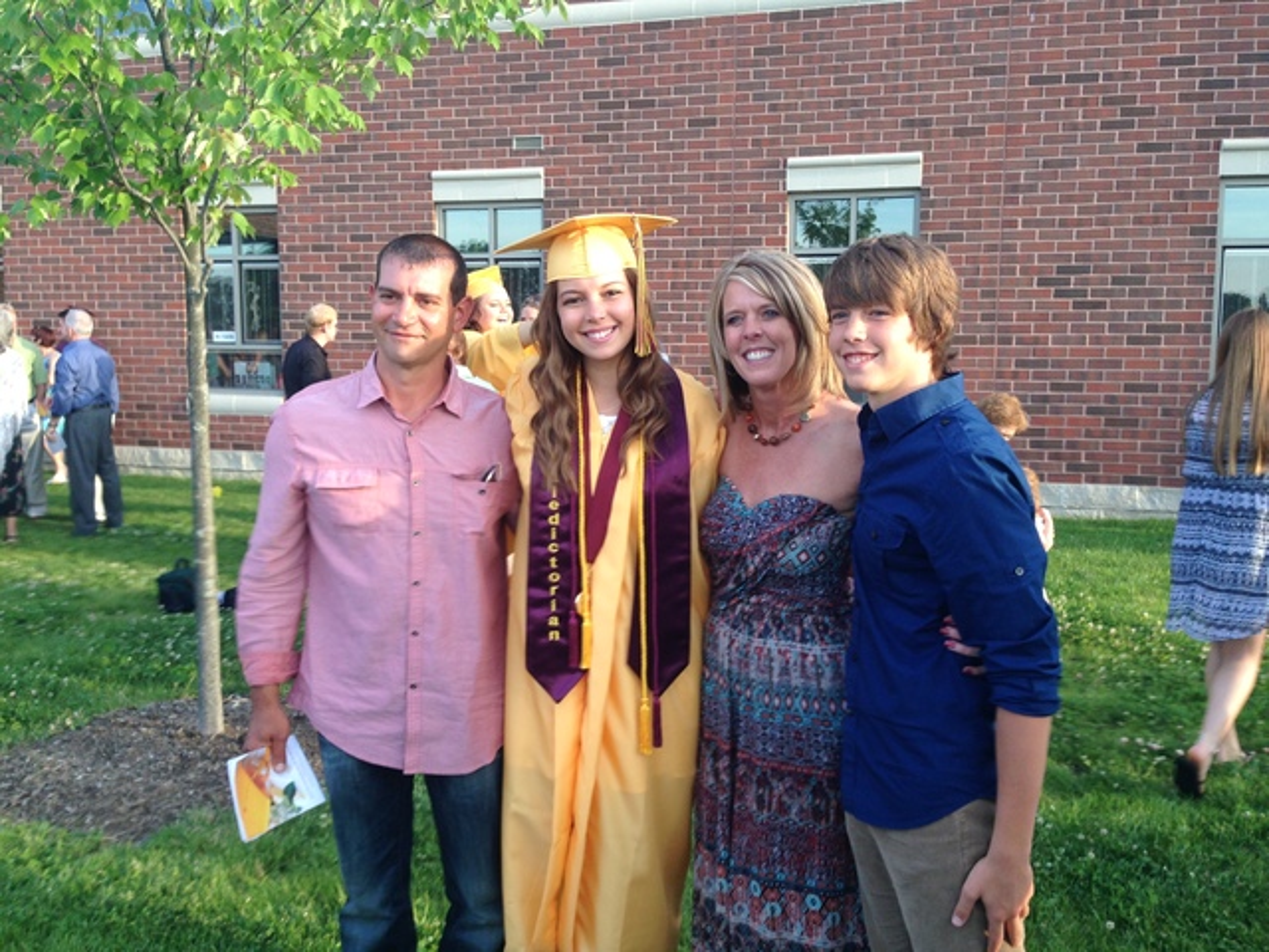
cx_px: 634
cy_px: 476
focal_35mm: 33
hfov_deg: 55.4
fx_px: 1210
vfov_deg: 42.9
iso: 50
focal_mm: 4.12
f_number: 2.4
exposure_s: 1/128
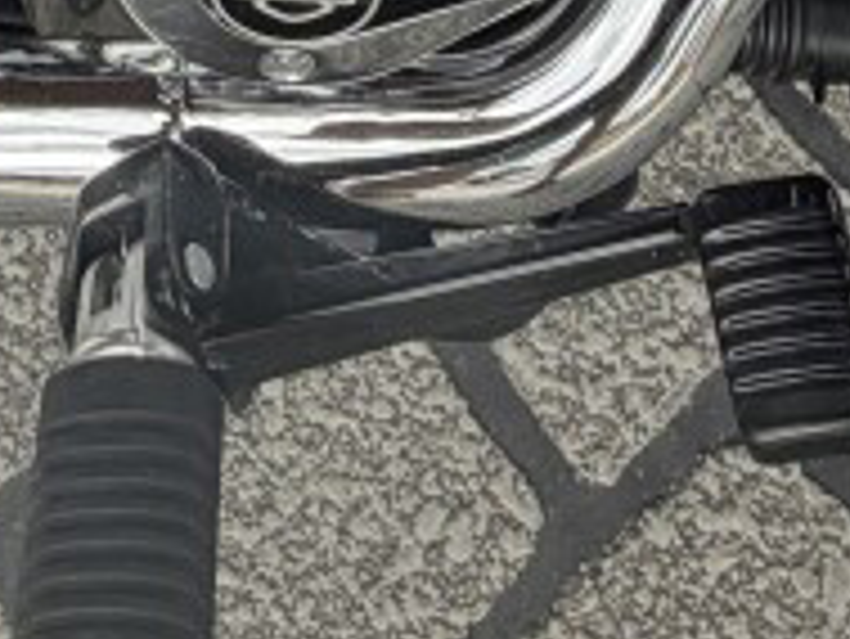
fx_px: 1941
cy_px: -873
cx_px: 173
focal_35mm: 79
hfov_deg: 24.3
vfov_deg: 13.7
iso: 50
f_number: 2.2
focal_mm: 2.22
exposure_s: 1/121
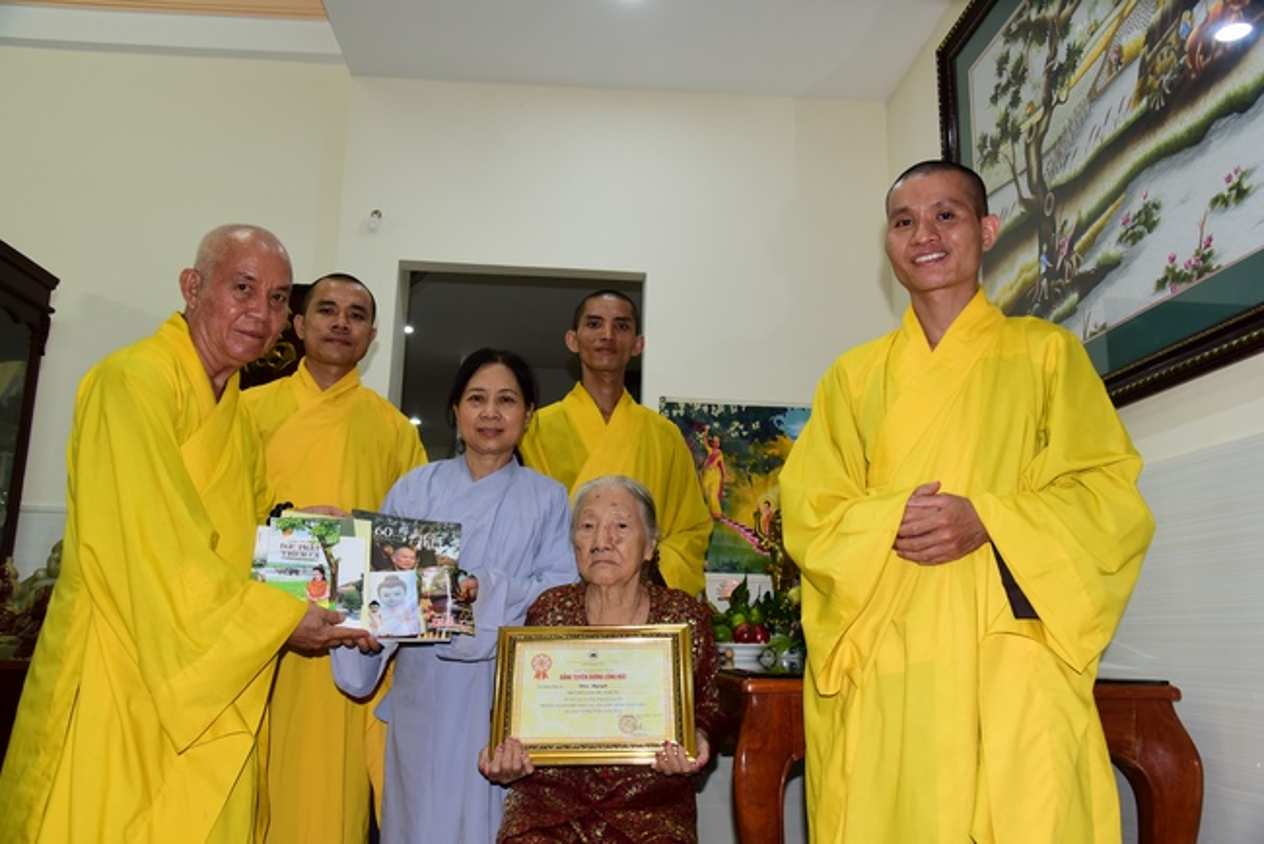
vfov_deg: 43.6
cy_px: 422
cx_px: 632
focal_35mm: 30
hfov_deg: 61.9
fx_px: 1054
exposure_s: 1/100
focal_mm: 30
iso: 1250
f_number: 5.6
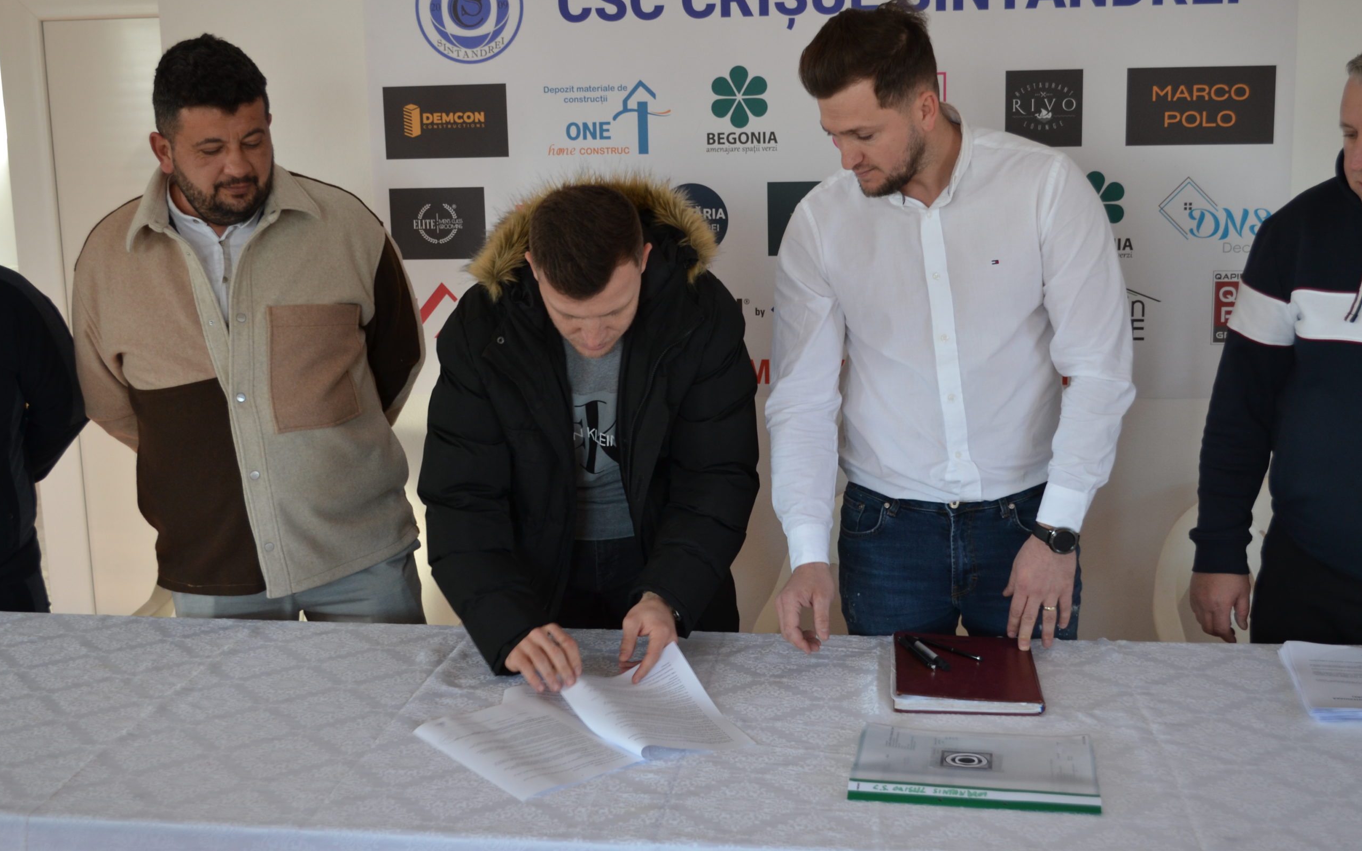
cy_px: 418
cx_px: 679
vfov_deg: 29.9
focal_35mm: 43
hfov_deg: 46.2
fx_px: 1596
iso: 400
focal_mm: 28
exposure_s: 1/80
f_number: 4.5
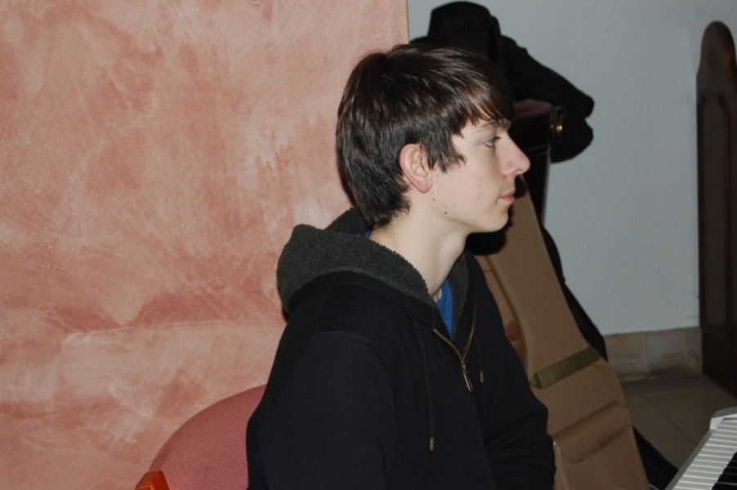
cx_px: 368
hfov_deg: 24.6
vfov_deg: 16.5
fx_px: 1688
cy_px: 245
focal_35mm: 82
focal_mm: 55
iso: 400
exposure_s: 1/60
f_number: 5.6
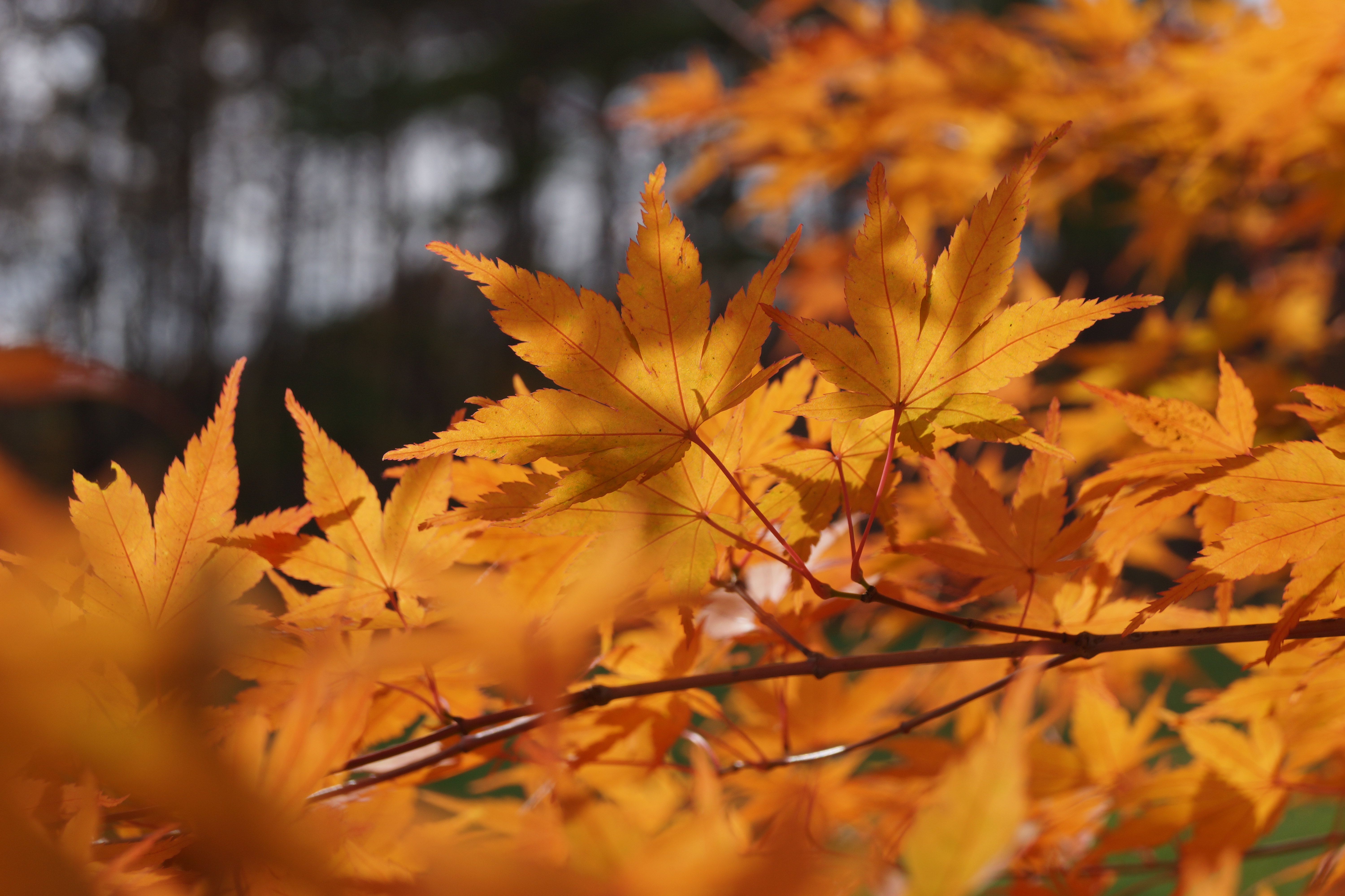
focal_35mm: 82
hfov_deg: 24.6
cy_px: 448
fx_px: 3082
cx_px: 672
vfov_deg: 16.6
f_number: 8
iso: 100
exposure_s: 1/320
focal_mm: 55
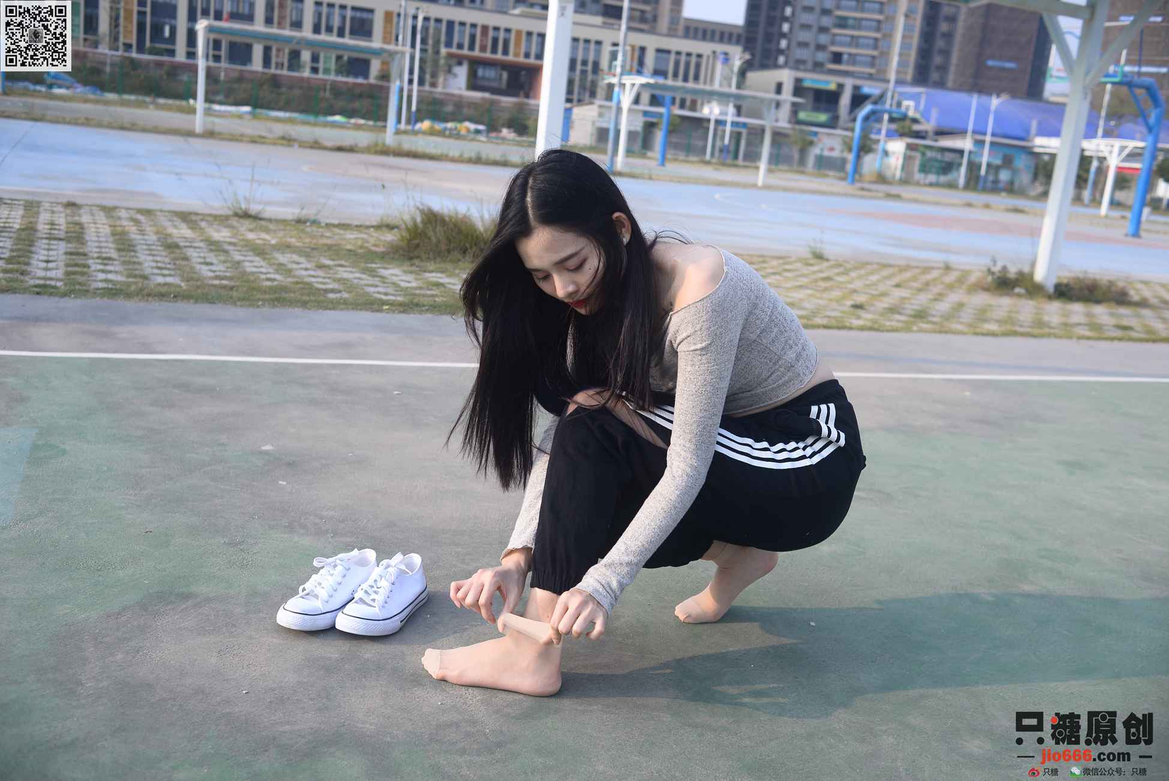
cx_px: 584
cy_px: 390
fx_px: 1137
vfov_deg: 37.9
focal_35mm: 35
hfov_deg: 54.4
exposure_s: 1/320
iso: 100
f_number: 5.6
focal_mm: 35
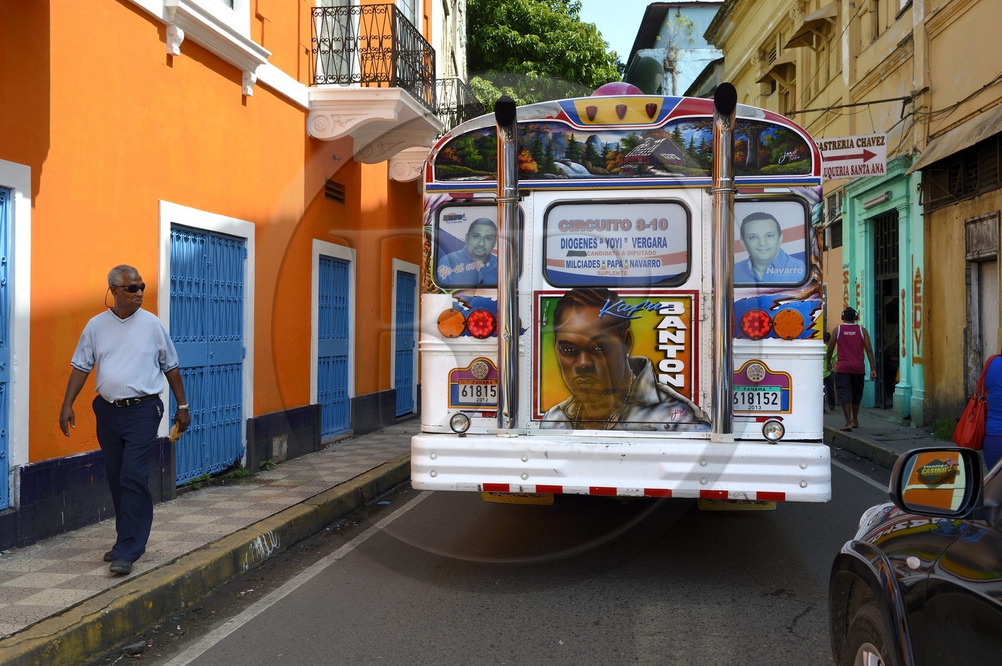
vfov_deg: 36.8
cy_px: 333
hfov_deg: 53.2
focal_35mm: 36
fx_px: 1001
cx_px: 501
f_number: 9
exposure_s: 1/250
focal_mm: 36
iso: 200
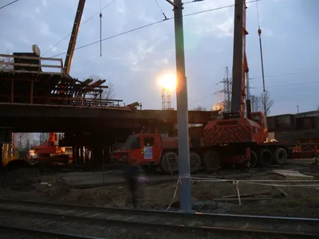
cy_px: 120
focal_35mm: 35
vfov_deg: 40.7
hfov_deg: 52.6
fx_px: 323
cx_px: 160
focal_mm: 7.4
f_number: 2.8
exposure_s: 1/2
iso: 100
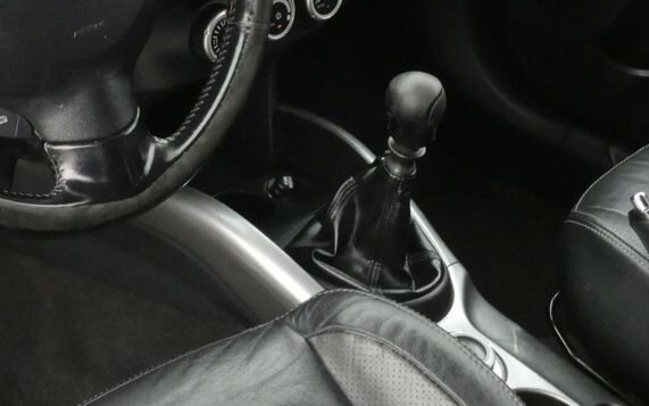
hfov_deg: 25.9
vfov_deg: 16.5
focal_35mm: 78
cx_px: 109
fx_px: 1380
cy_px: 28
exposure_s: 1/80
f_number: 5.6
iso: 1000
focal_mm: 7.3
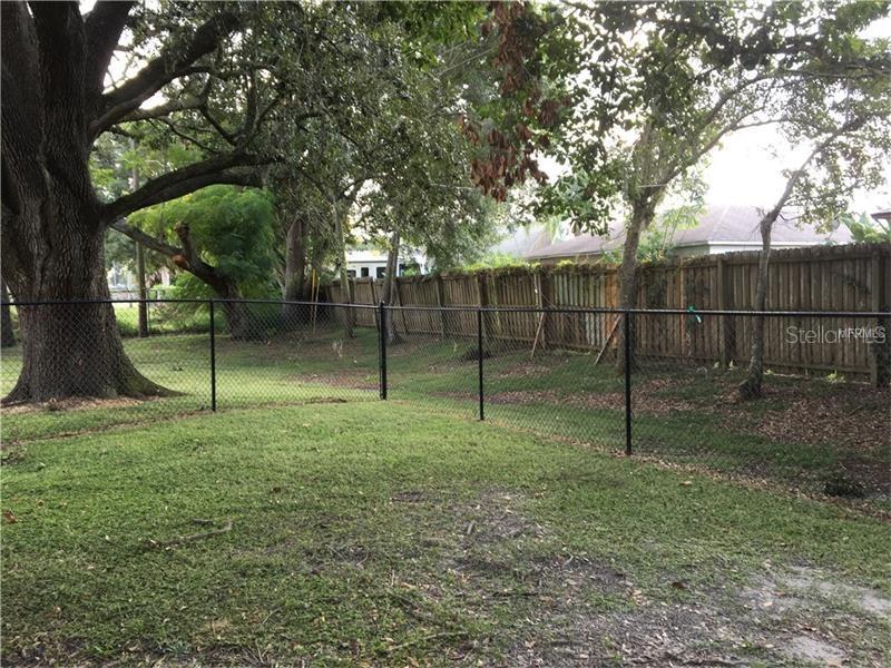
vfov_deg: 48.2
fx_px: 746
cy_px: 334
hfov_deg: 61.7
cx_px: 446
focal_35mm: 29
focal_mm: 4.15
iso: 32
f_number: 2.2
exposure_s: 1/60
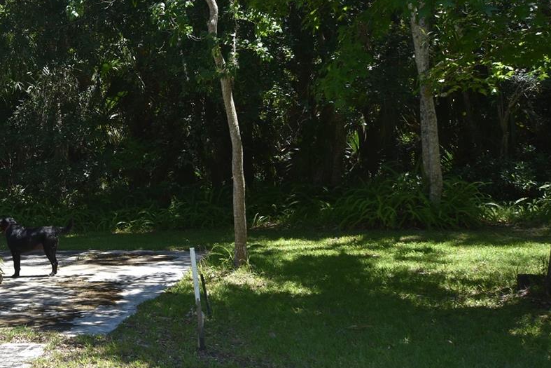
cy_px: 185
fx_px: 934
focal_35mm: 61
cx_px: 33
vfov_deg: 22.3
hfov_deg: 31.0
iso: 100
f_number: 5.6
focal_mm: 20
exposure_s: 1/250
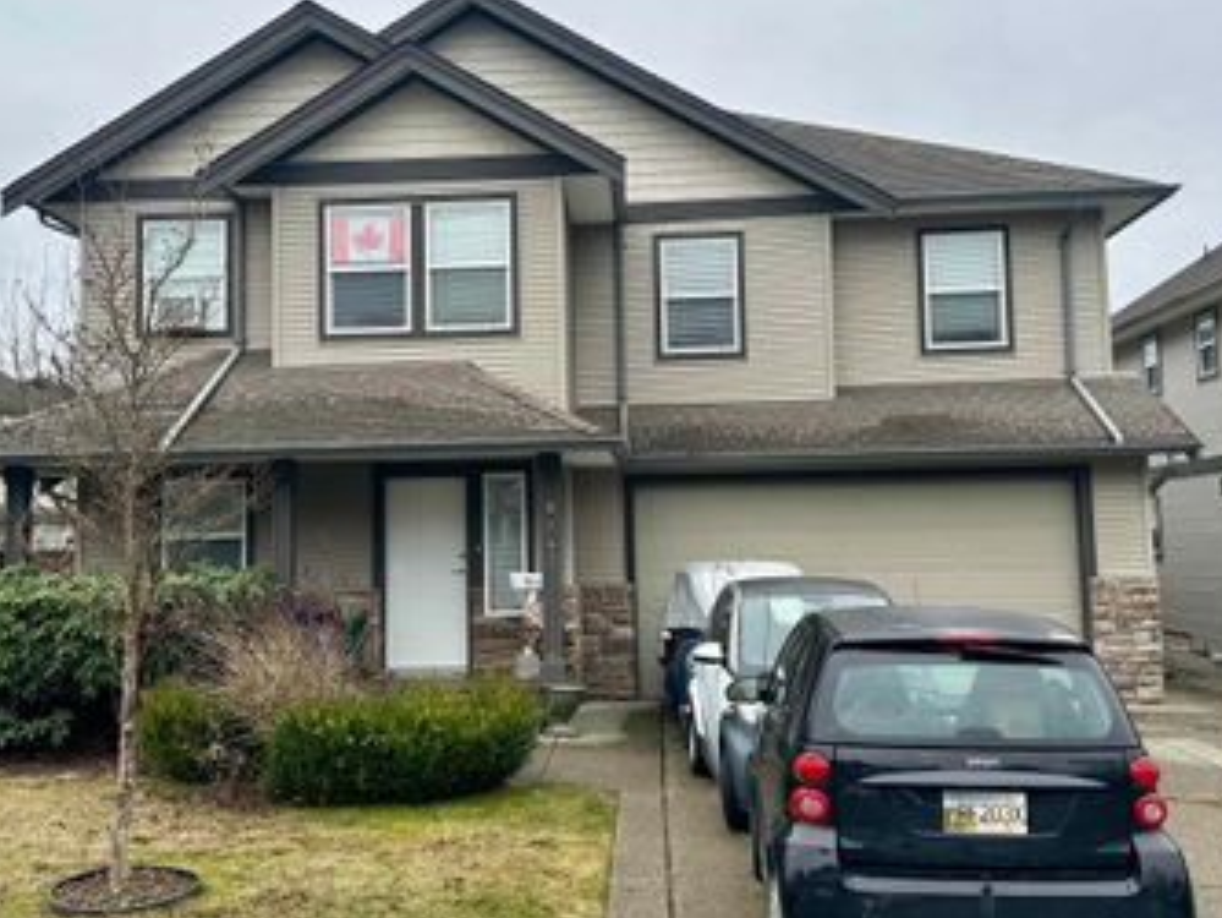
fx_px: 1271
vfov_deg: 39.7
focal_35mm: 36
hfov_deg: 51.2
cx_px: 547
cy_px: 439
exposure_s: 1/650
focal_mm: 6.86
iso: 80
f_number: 1.78
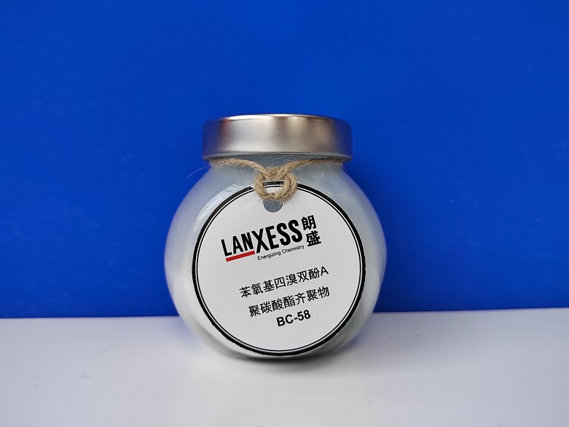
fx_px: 378
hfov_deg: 73.9
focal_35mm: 23
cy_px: 214
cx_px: 284
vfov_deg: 58.9
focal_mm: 5.52
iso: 609
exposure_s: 1/100
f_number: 1.9
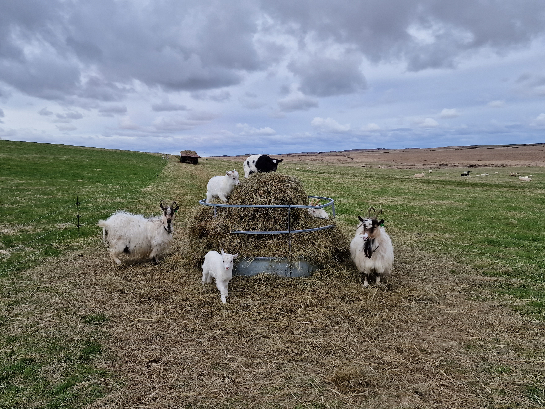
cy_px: 212
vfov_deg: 53.1
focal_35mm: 26
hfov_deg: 67.1
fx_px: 409
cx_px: 245
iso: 50
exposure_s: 1/1768
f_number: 1.8
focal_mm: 6.4
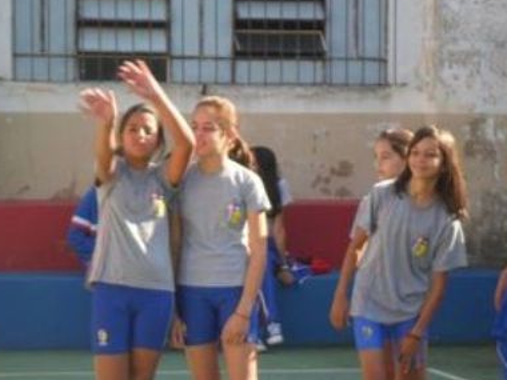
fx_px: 3120
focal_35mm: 213
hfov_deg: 9.3
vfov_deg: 7.0
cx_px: 278
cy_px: 259
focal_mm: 24.5
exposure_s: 1/90
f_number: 5.9
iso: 100
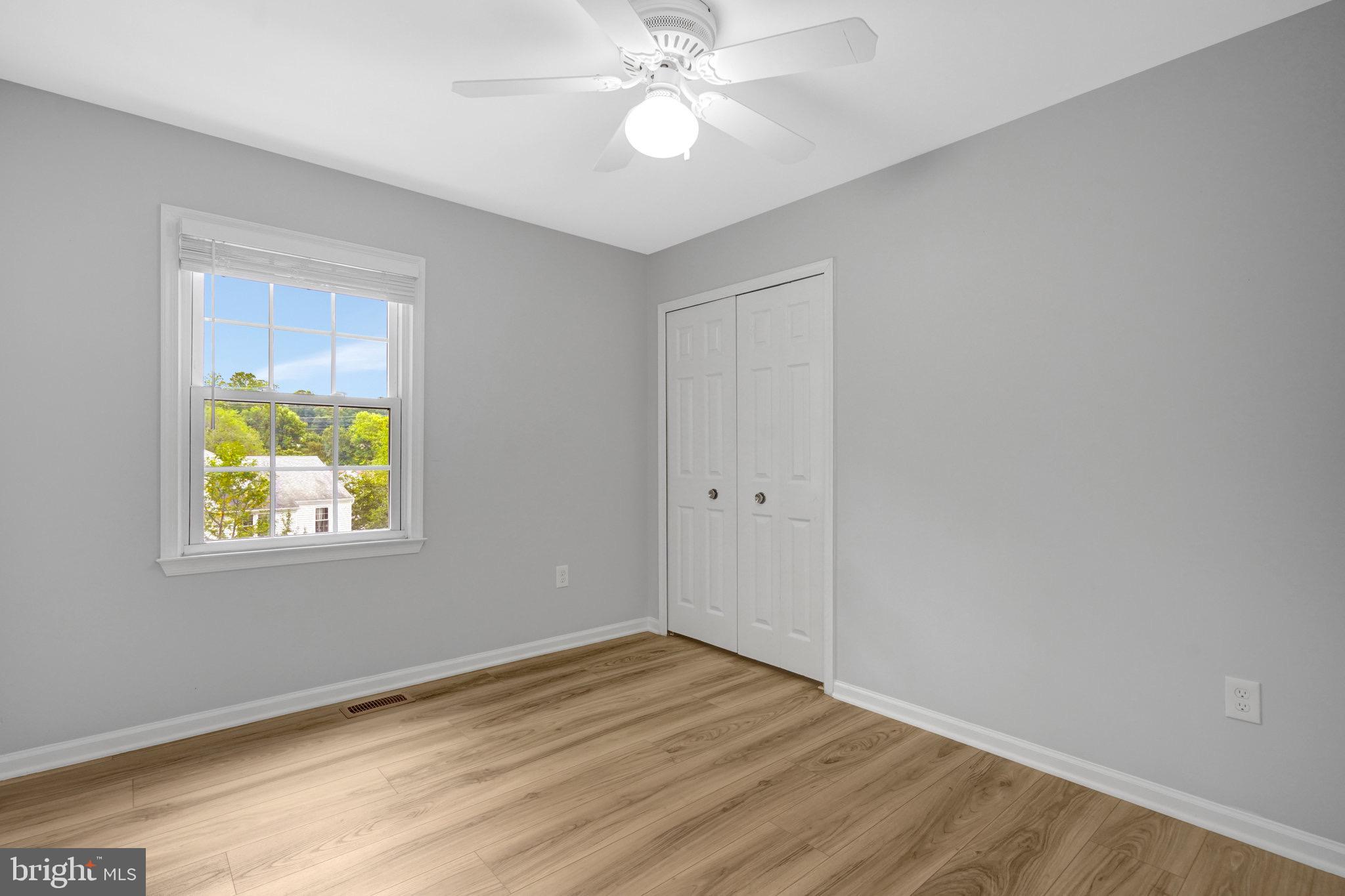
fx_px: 598
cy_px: 448
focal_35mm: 16
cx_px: 672
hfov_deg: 96.7
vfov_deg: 73.7
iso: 1000
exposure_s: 1/250
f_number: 4
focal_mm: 16
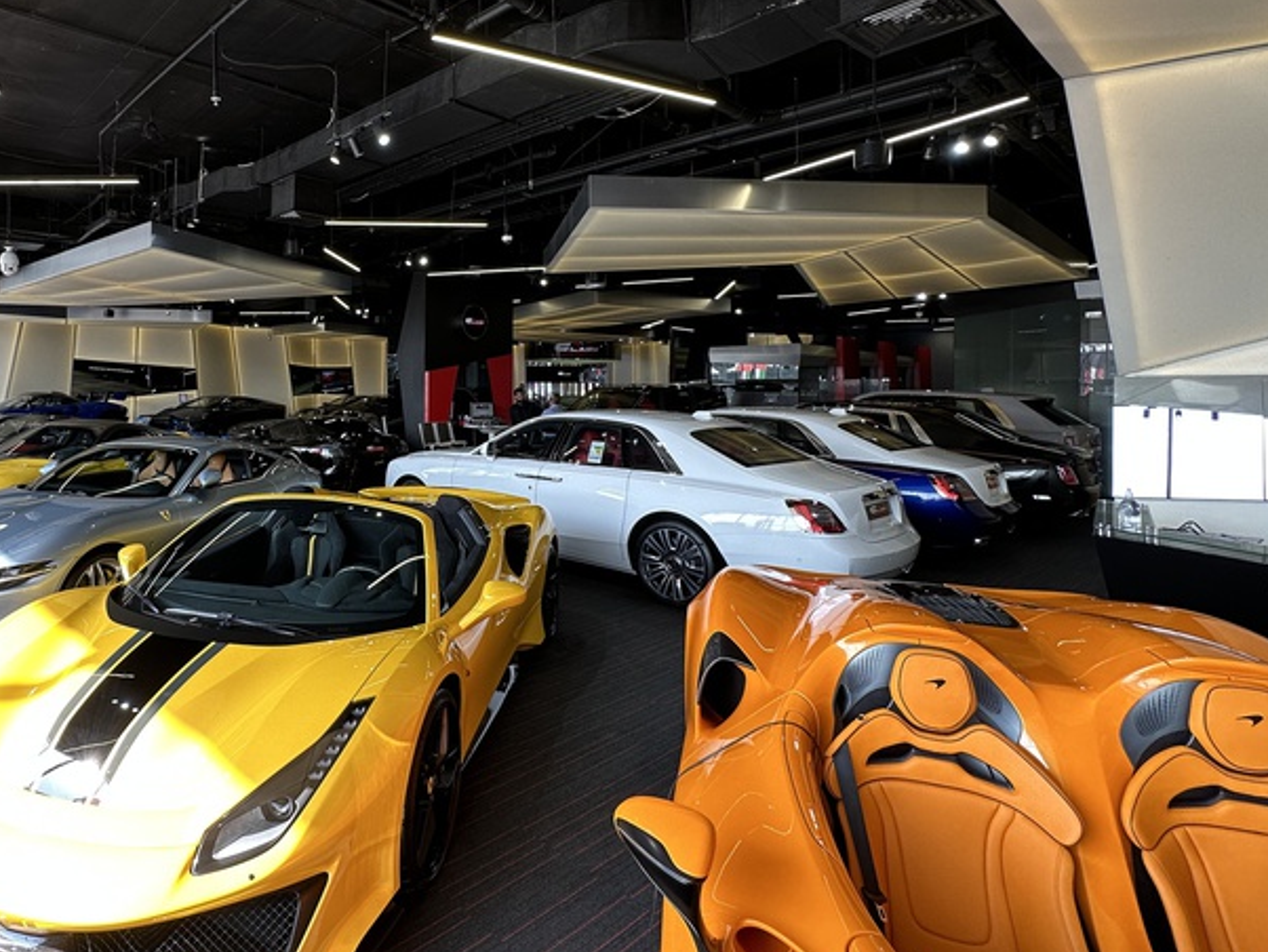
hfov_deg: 78.3
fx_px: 733
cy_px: 380
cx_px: 394
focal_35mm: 20
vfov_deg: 65.4
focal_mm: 2.22
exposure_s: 1/100
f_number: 2.2
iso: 50
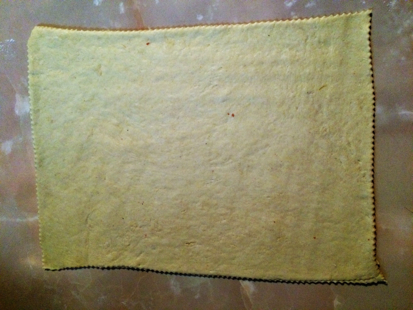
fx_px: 346
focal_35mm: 29
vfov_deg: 48.2
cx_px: 206
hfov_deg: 61.7
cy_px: 155
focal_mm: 4.15
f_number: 2.2
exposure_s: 1/25
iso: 320
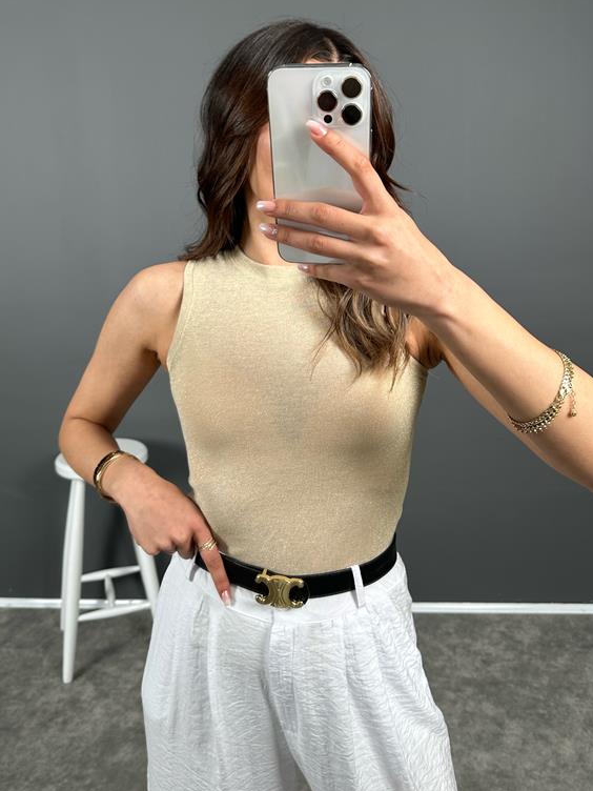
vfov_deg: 59.5
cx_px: 287
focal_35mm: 30
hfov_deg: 46.8
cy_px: 322
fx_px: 685
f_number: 1.78
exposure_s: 1/121
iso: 100
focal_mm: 6.86
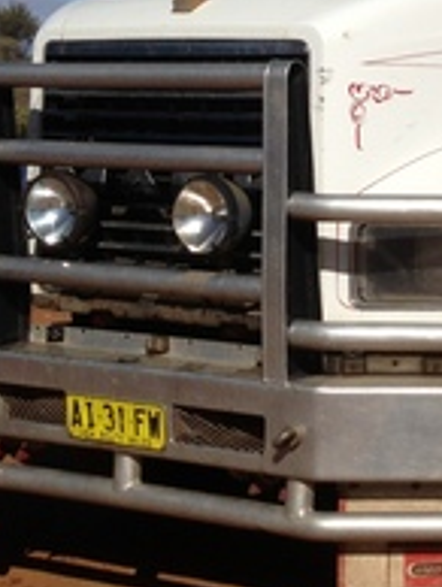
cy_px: 112
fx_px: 1733
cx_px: 503
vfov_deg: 19.0
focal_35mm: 102
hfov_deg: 14.2
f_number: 2.4
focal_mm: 4.13
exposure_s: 1/3876
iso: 50
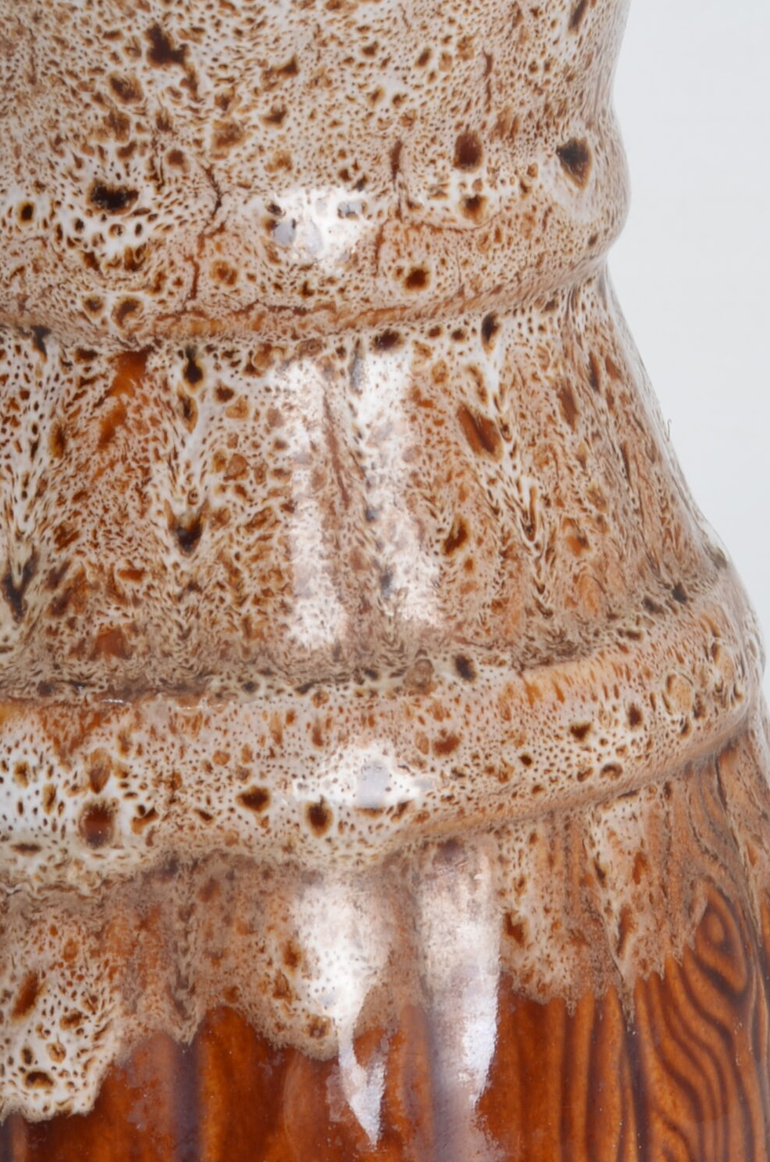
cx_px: 293
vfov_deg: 11.0
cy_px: 829
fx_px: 6025
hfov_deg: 7.3
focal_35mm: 187
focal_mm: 50
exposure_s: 1/125
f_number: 14
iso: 100
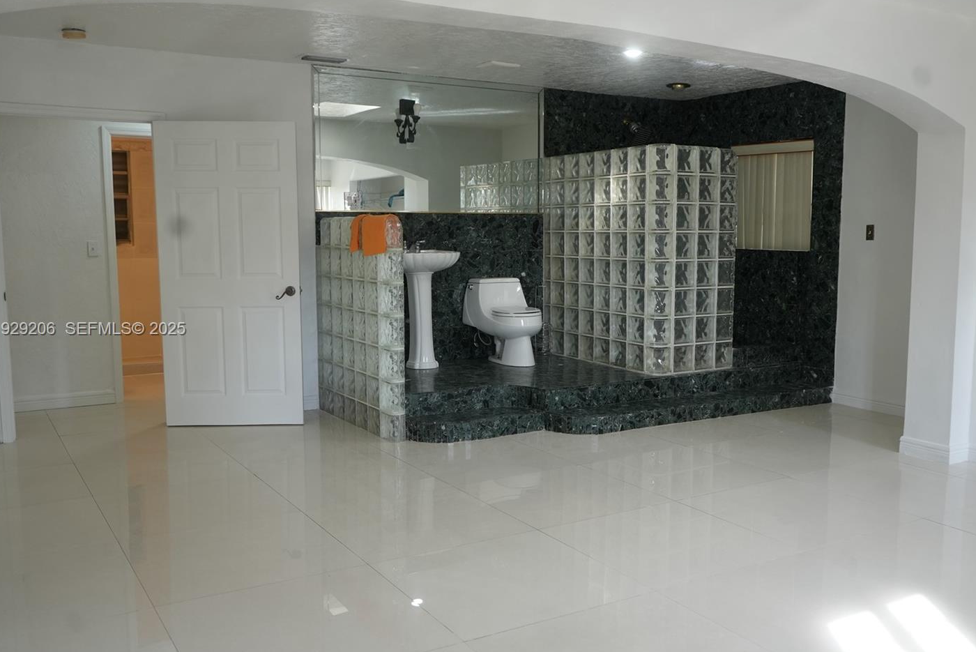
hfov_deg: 58.6
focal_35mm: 32
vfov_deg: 41.2
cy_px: 330
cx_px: 526
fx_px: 868
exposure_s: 1/200
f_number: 4
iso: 500
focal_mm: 28
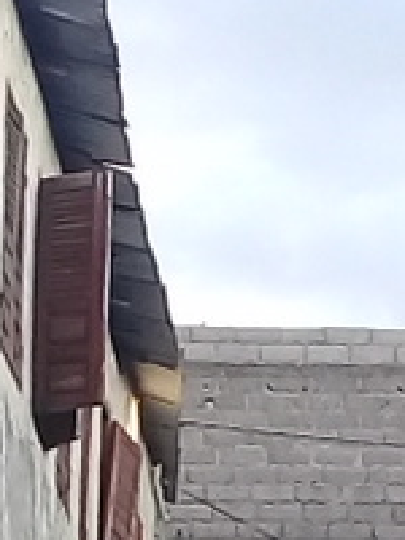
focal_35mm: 248
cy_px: 748
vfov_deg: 7.9
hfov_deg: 6.0
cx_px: 502
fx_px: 3869
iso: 50
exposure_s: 1/198
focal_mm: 3.3
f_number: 2.2
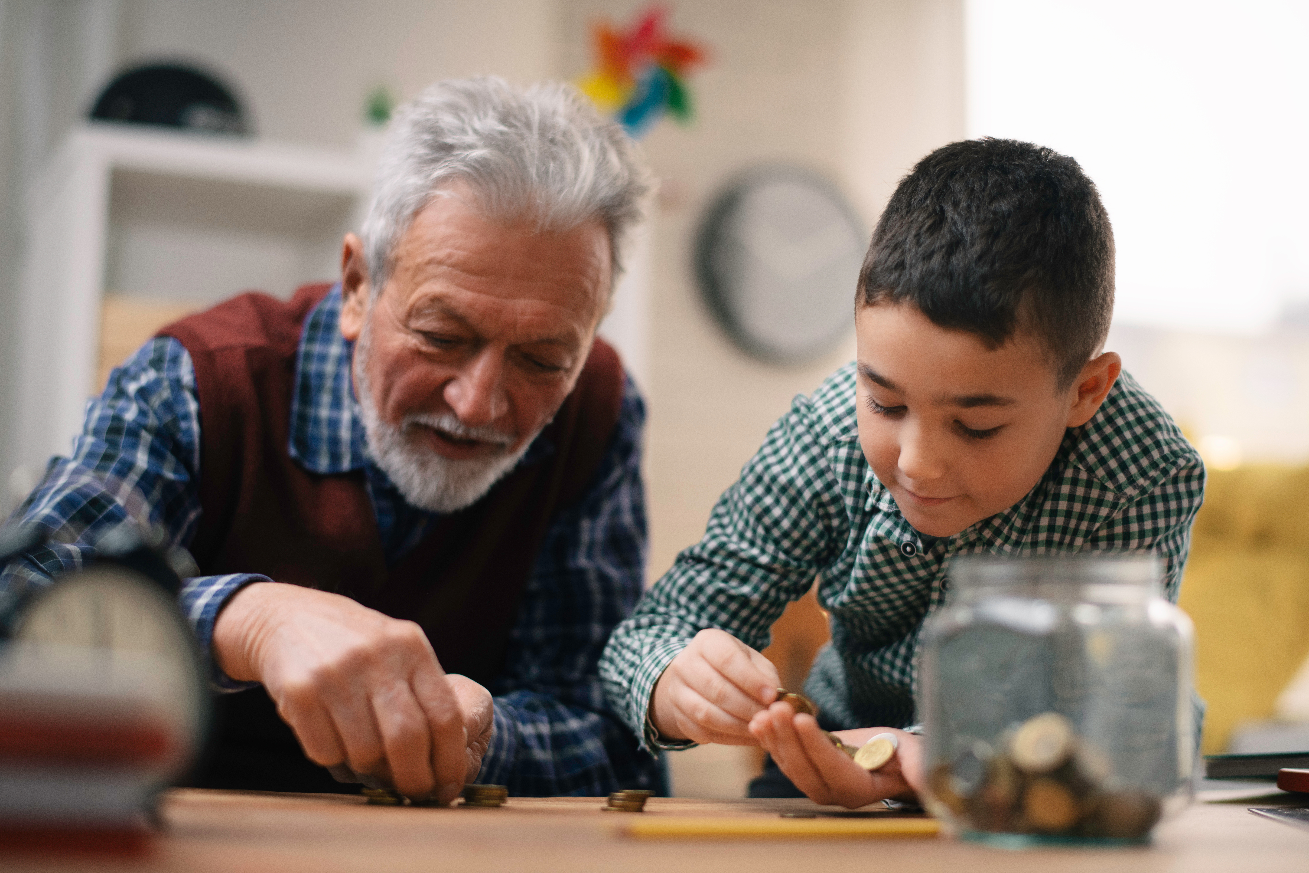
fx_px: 2109
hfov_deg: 34.5
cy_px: 436
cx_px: 654
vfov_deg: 23.4
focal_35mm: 58
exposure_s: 1/200
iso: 400
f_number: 2
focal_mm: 58
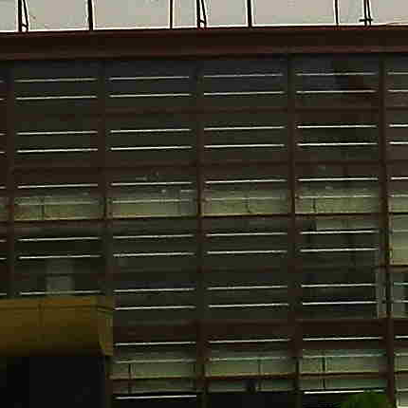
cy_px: 129
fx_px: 2934
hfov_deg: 7.9
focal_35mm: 220
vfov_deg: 8.0
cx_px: 485
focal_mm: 6.3
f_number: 4.4
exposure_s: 1/800
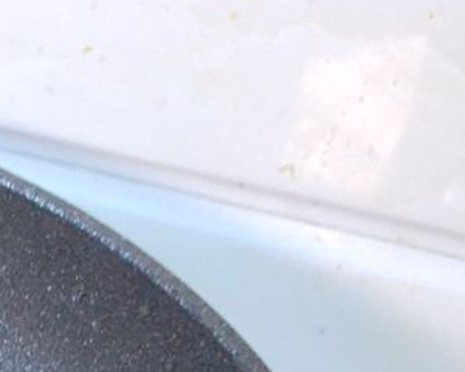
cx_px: -535
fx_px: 2326
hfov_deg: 10.3
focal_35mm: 169
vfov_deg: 8.6
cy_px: 753
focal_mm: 24
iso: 2500
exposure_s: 1/60
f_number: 4
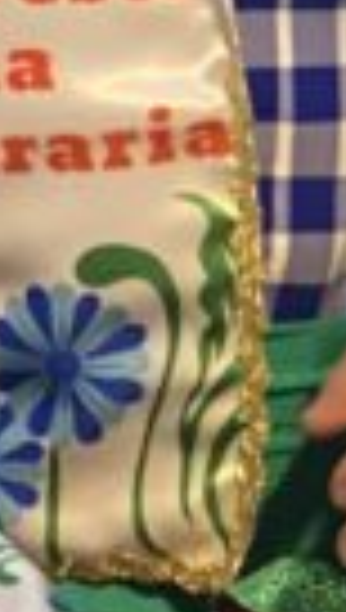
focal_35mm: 193
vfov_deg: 10.4
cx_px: 526
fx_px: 3132
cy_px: -513
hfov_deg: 6.2
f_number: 1.8
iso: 250
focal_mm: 4.25
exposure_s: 1/50
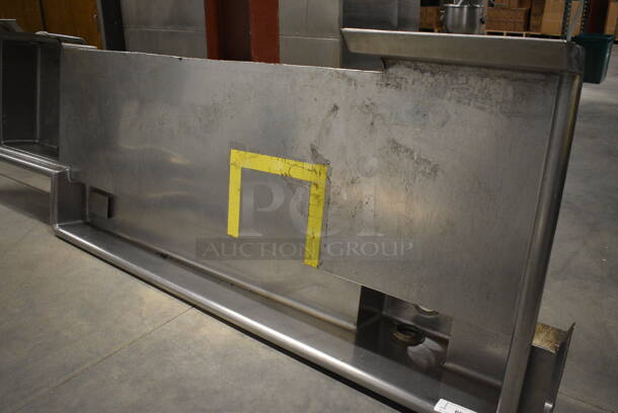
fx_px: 541
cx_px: 309
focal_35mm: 32
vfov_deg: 41.8
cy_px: 206
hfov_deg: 59.4
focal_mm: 21
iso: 2200
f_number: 3.8
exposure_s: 1/125
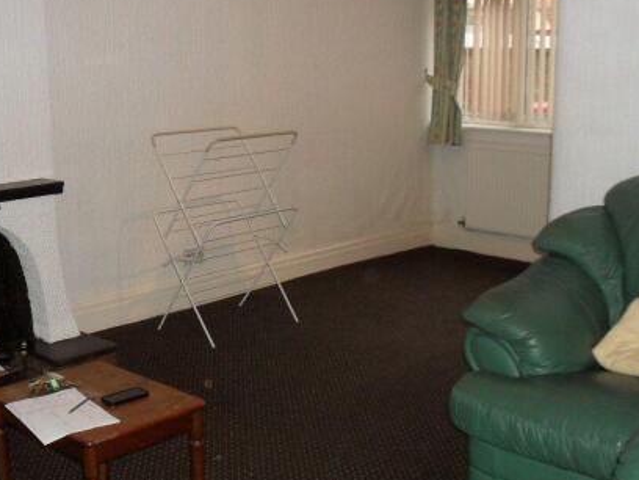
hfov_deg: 38.1
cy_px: 269
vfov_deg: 29.1
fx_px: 923
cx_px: 284
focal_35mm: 50
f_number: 3.2
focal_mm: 6.3
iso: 200
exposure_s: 1/45
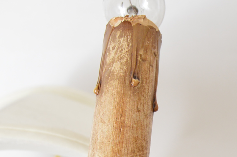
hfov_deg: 15.7
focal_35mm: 129
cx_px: 215
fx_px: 848
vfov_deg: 10.5
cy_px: 183
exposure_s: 1/125
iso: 200
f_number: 5
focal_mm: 23
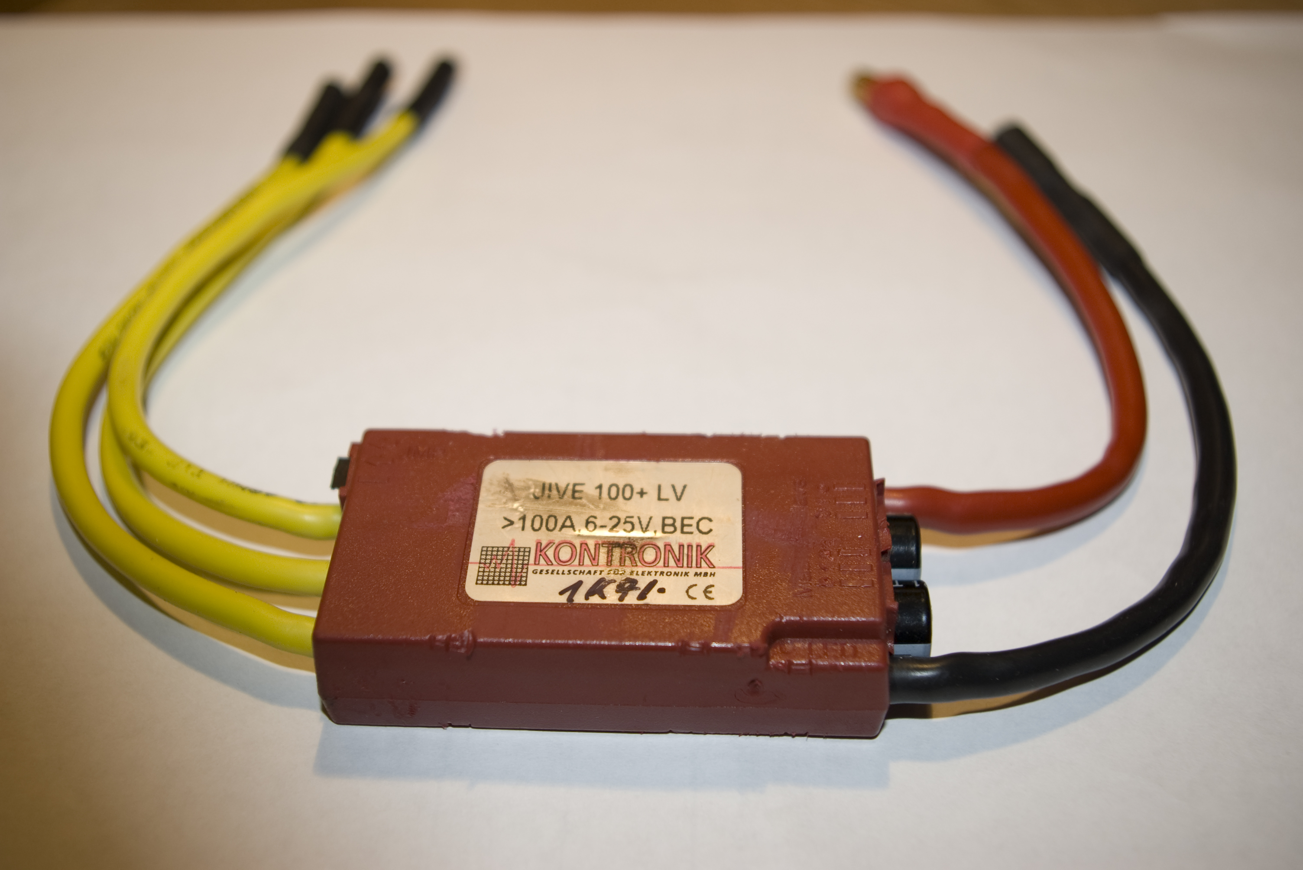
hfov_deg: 49.5
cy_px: 435
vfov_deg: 34.2
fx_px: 1412
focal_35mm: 39
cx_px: 652
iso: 200
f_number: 4
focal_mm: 26
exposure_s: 1/180
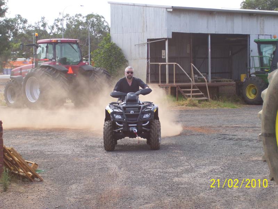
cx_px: 139
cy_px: 104
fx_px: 819
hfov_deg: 19.3
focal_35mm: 102
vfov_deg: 14.5
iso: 80
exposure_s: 1/250
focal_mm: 16.8
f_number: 4.6
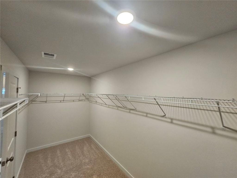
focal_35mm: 13
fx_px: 89
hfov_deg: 106.2
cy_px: 89
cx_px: 118
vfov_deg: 89.9
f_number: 2.2
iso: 320
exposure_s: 1/60
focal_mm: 2.2
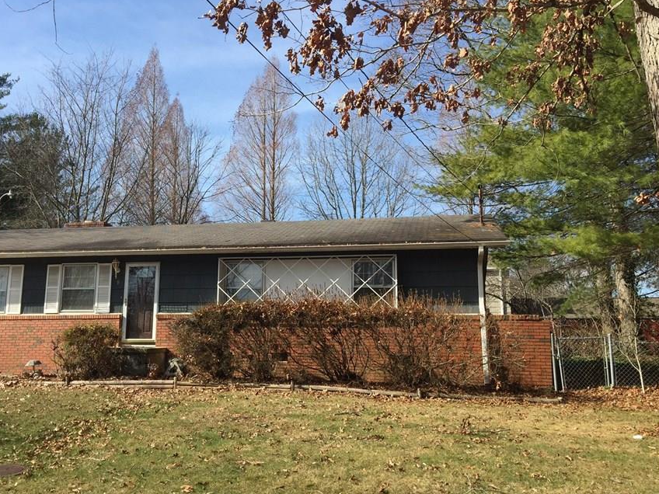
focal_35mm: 35
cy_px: 258
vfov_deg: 40.7
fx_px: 666
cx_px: 267
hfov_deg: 52.3
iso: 32
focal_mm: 4.15
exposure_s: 1/1319
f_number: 2.2
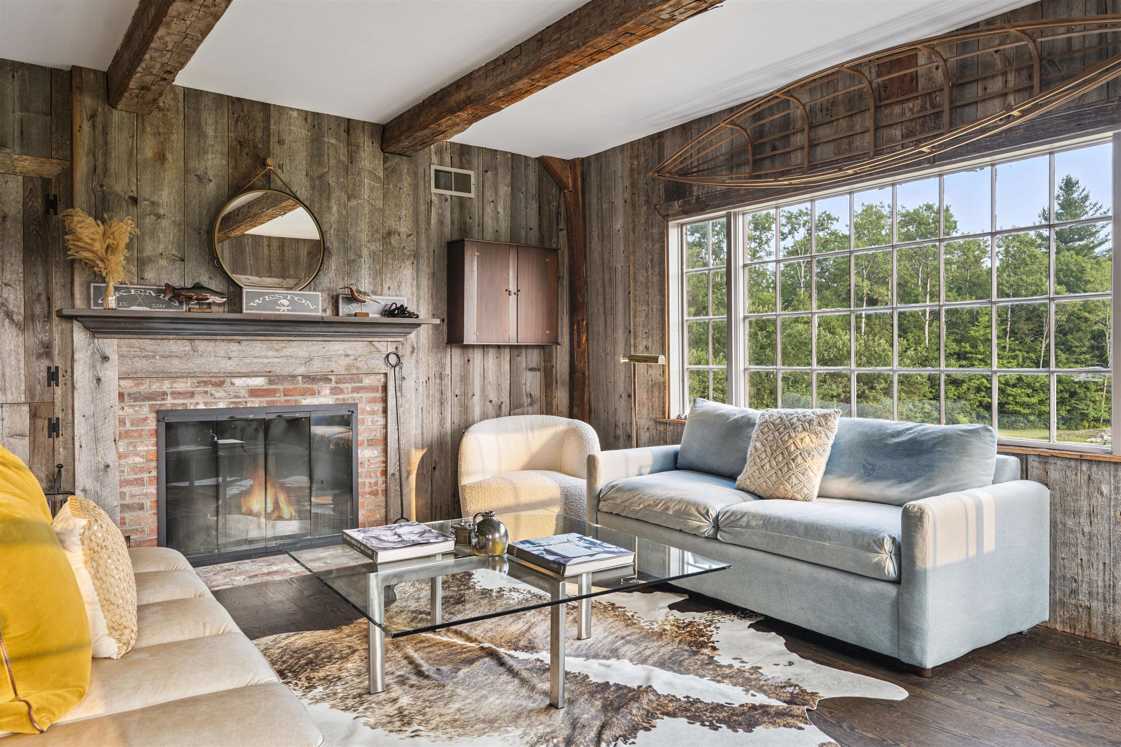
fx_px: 778
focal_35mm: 25
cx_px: 560
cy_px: 374
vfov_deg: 51.3
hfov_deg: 71.5
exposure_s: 1/13
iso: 400
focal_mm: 25
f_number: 8
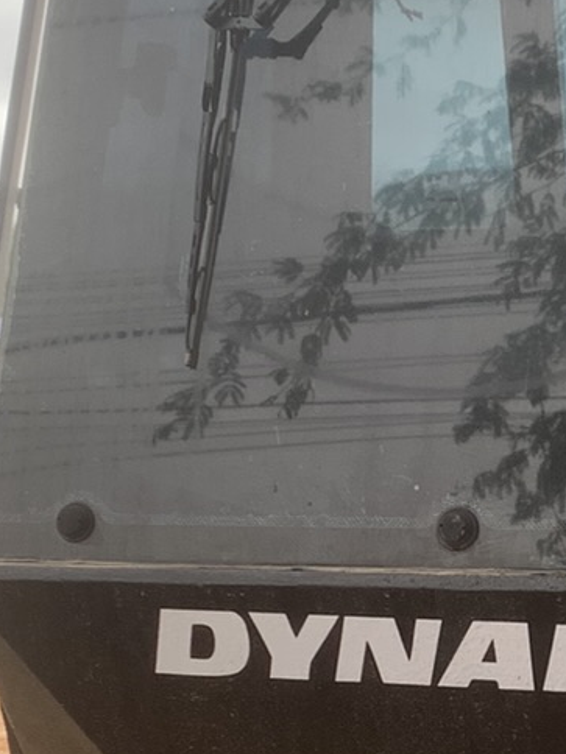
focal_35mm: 110
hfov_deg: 13.2
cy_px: 726
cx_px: 639
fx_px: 2398
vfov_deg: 17.5
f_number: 1.8
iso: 25
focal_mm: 4.25
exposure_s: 1/248
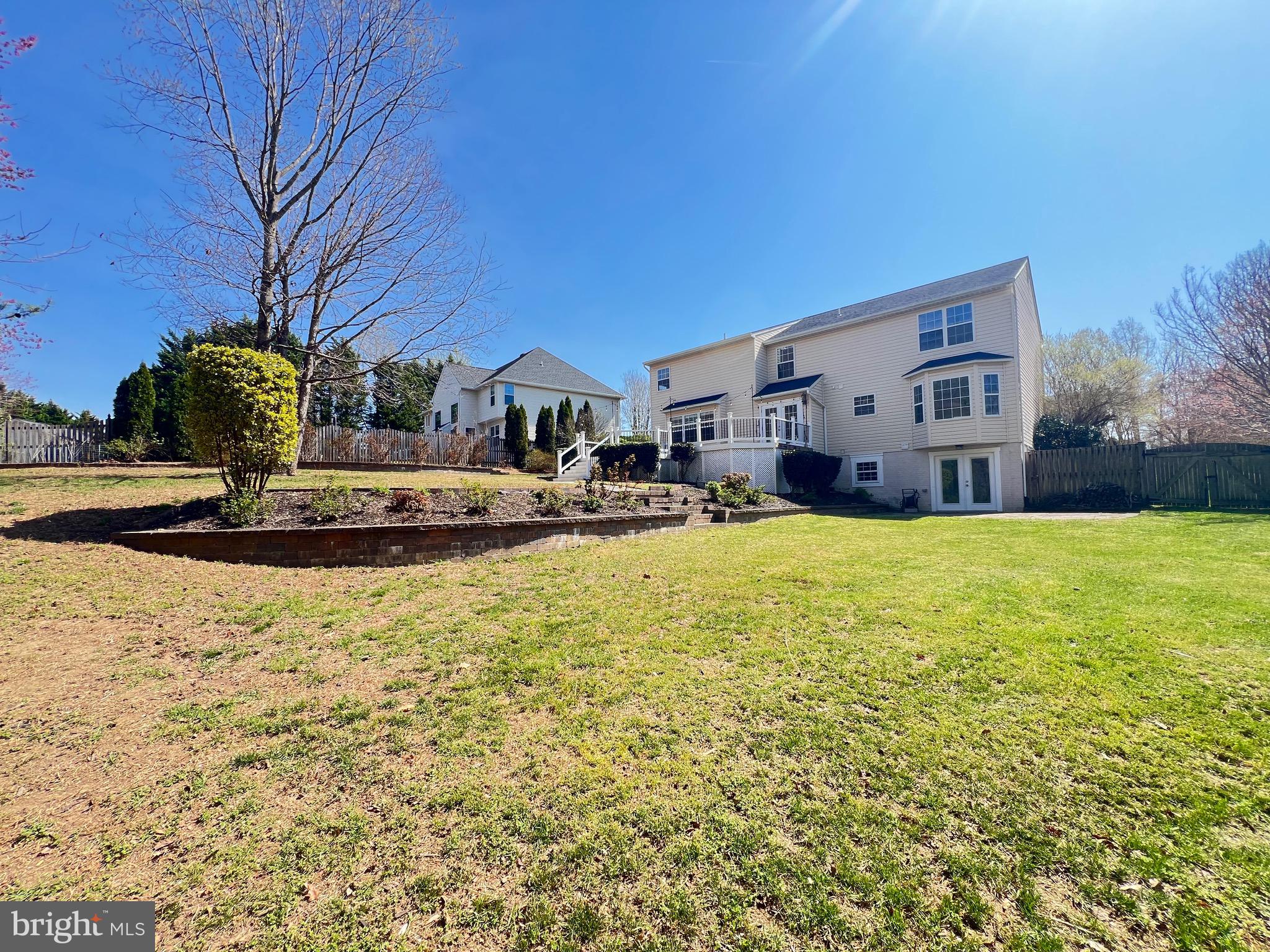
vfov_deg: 89.9
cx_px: 635
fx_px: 477
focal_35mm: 13
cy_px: 476
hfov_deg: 106.2
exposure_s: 1/365
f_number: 1.8
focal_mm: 1.57
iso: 32
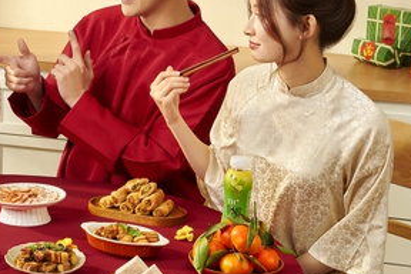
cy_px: 84
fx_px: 1267
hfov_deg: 18.2
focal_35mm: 111
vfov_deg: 12.3
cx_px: 78
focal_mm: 50
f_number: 8
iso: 200
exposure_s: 1/160
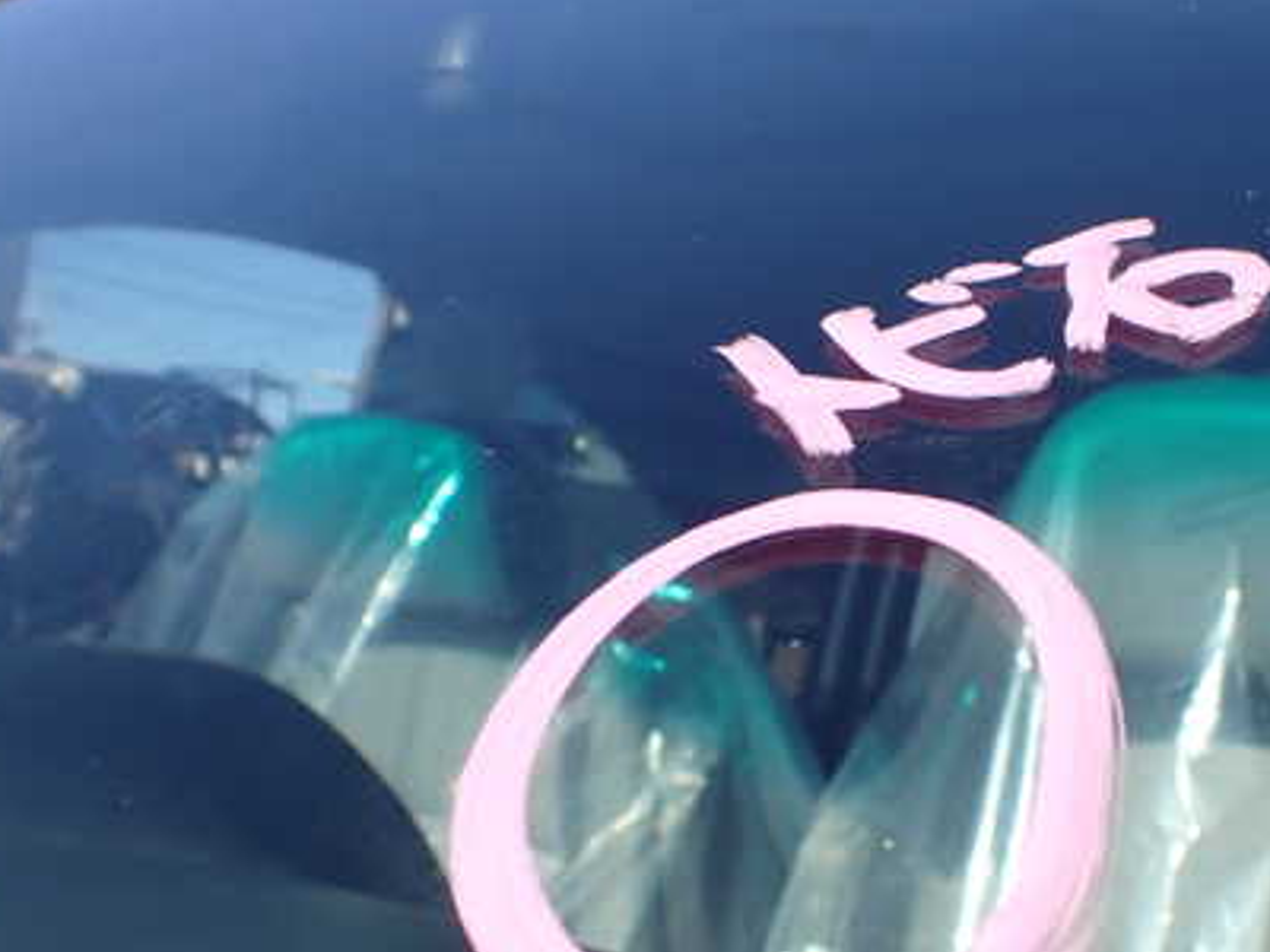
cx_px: 857
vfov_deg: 32.0
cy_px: 625
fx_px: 1651
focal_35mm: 45
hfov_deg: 41.5
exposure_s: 1/800
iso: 100
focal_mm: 5.4
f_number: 3.2
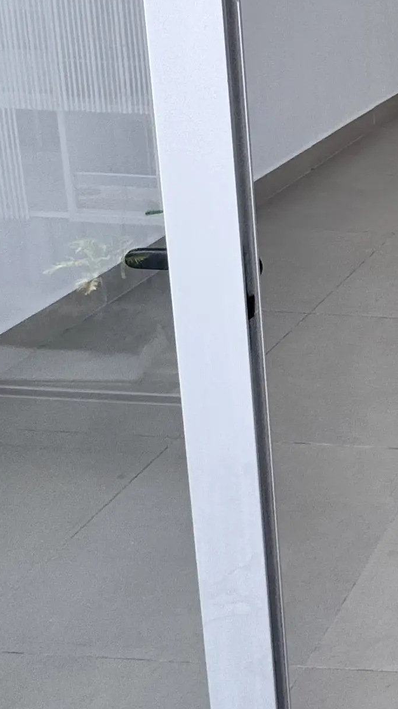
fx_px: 957
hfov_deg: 17.2
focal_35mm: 51
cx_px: 797
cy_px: 60
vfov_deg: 37.7
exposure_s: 1/167
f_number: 2.2
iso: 40
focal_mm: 2.22
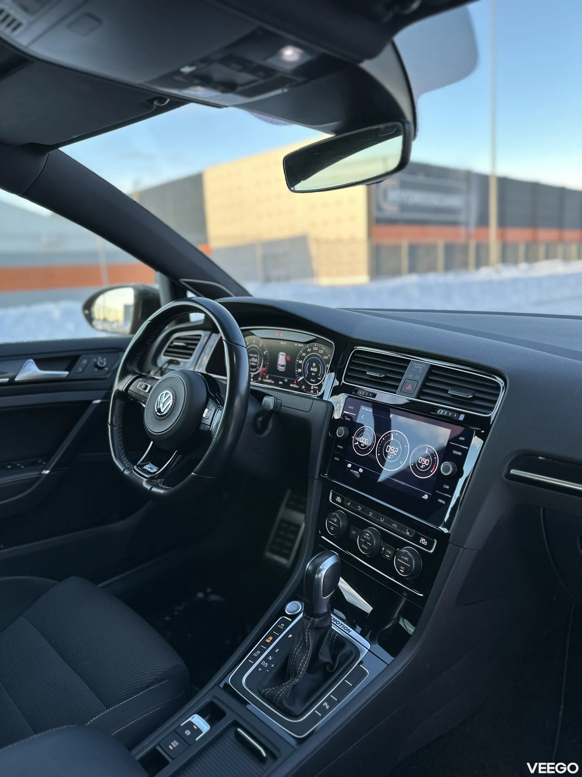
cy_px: 388
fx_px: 538
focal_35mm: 24
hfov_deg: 56.8
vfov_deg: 71.6
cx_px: 291
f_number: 1.78
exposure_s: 1/180
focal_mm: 6.86
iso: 64
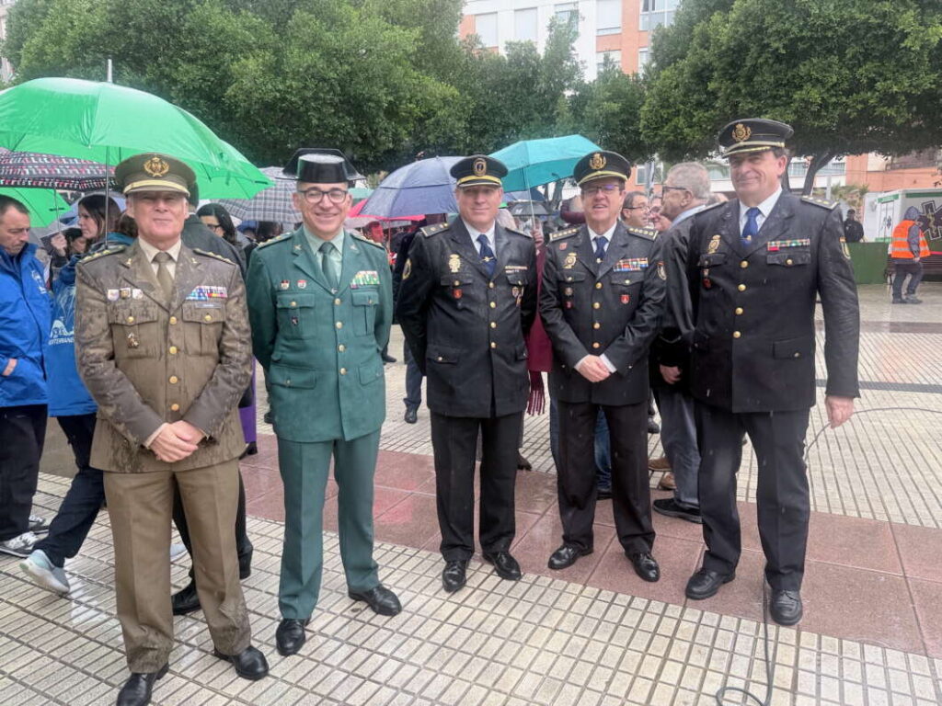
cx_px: 471
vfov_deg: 56.8
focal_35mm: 24
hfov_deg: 71.6
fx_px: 653
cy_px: 353
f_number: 1.78
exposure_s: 1/186
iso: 64
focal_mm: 6.76
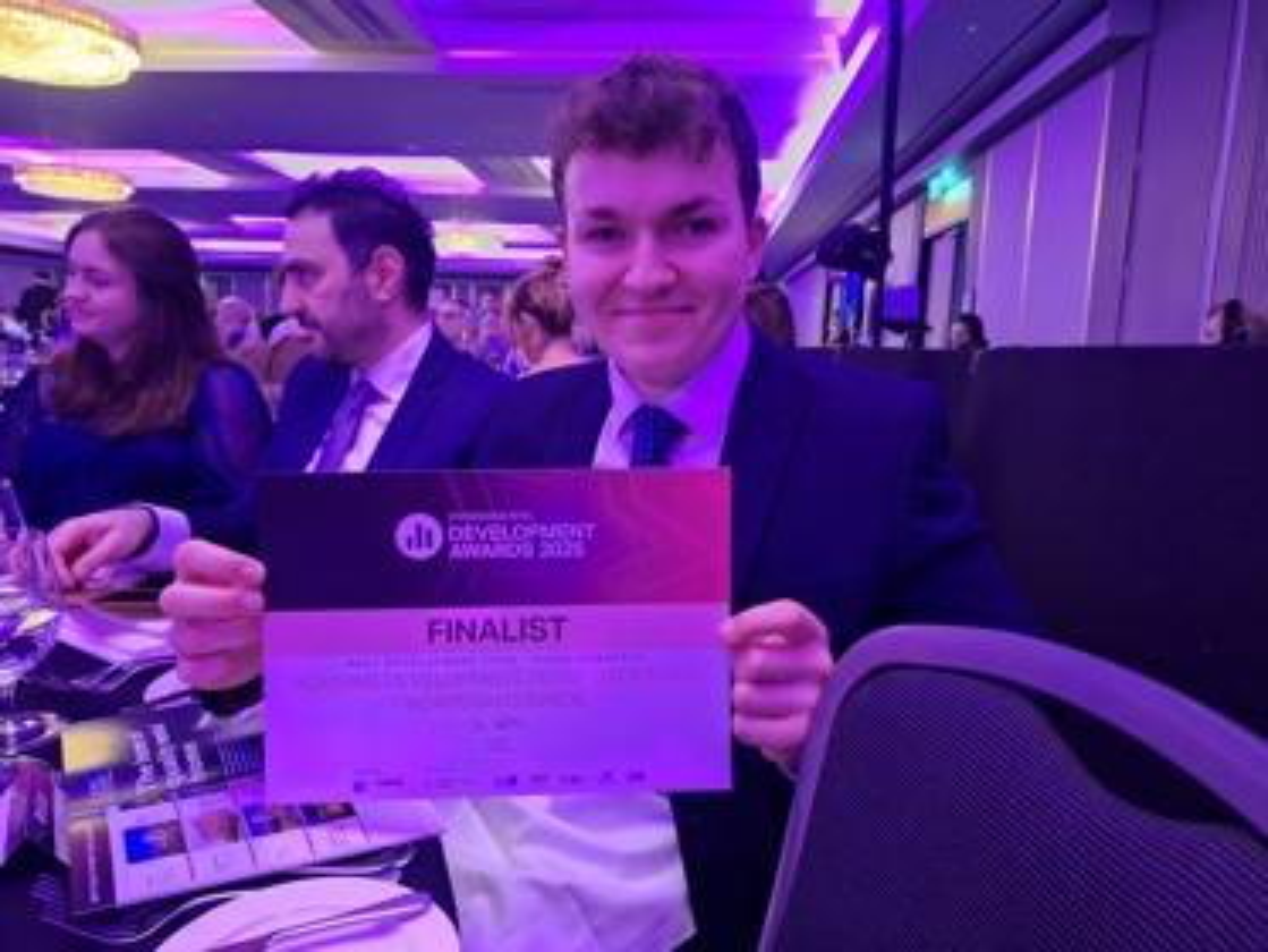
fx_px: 843
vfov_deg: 58.9
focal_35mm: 23
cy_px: 476
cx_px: 634
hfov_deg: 73.9
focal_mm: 5.54
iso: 800
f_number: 1.8
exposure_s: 1/20
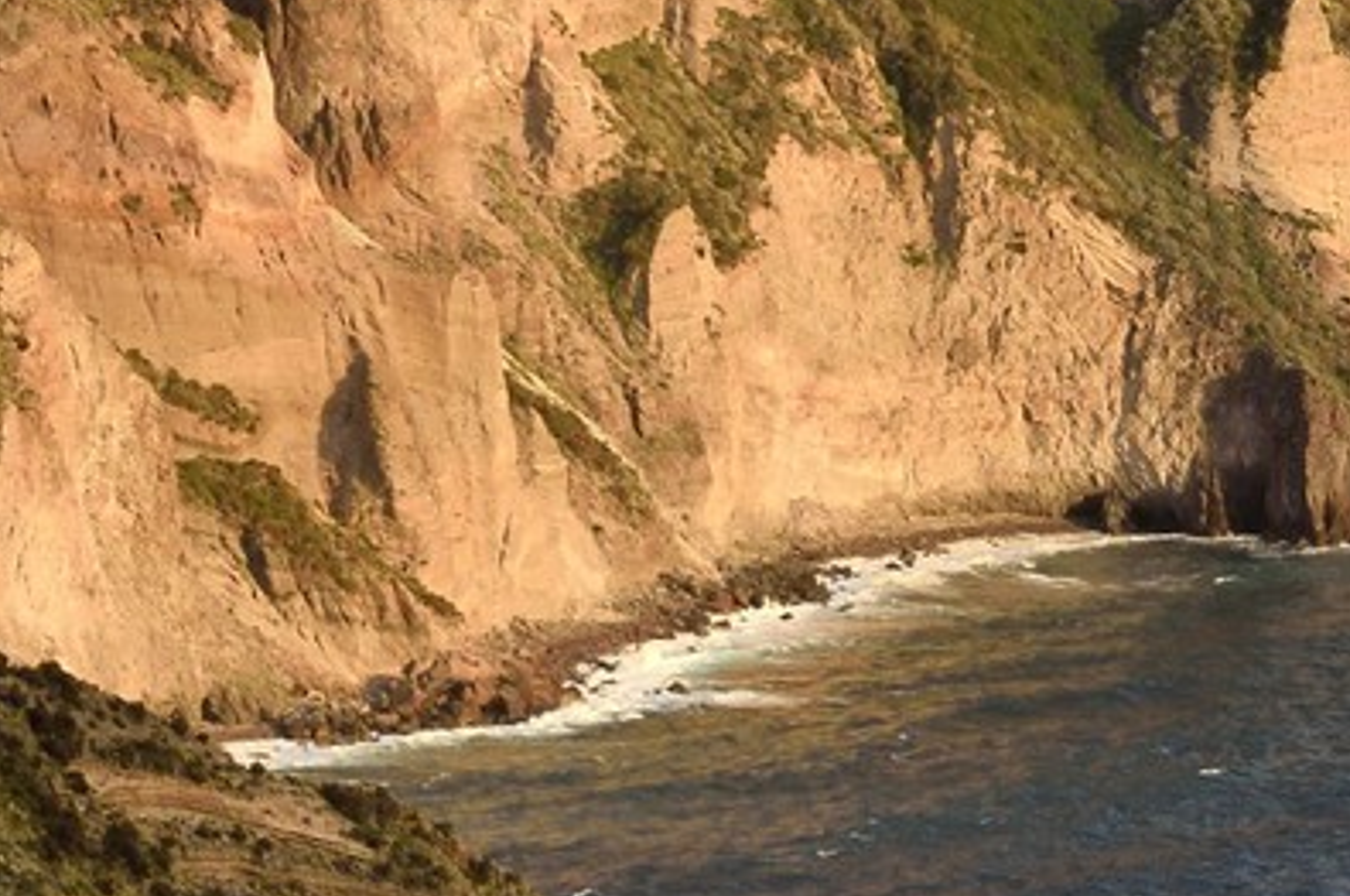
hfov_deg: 3.9
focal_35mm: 527
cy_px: -472
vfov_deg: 2.6
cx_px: 2348
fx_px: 19730
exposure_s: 1/320
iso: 400
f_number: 5.6
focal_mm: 130
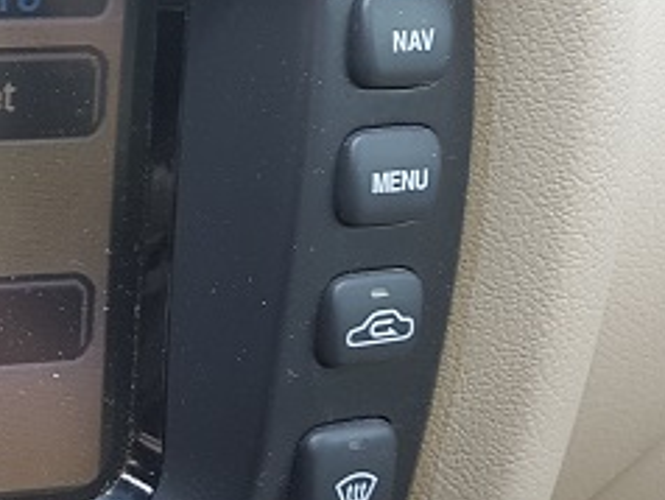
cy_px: 180
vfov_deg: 16.8
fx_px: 1692
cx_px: -404
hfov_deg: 18.9
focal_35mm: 88
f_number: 1.7
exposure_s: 1/214
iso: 50
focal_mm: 4.2
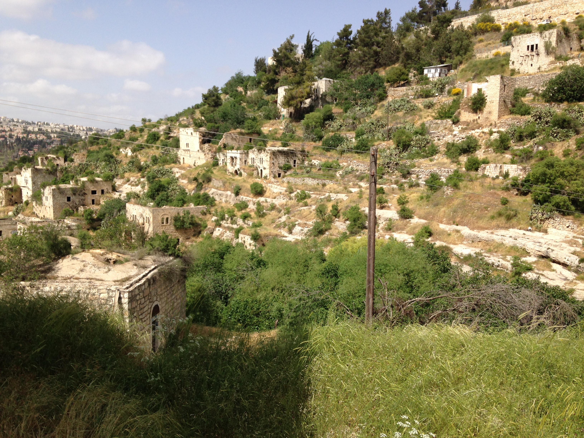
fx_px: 557
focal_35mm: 33
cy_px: 219
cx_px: 292
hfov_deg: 55.4
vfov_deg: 42.9
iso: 50
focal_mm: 4.12
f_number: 2.4
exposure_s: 1/1748
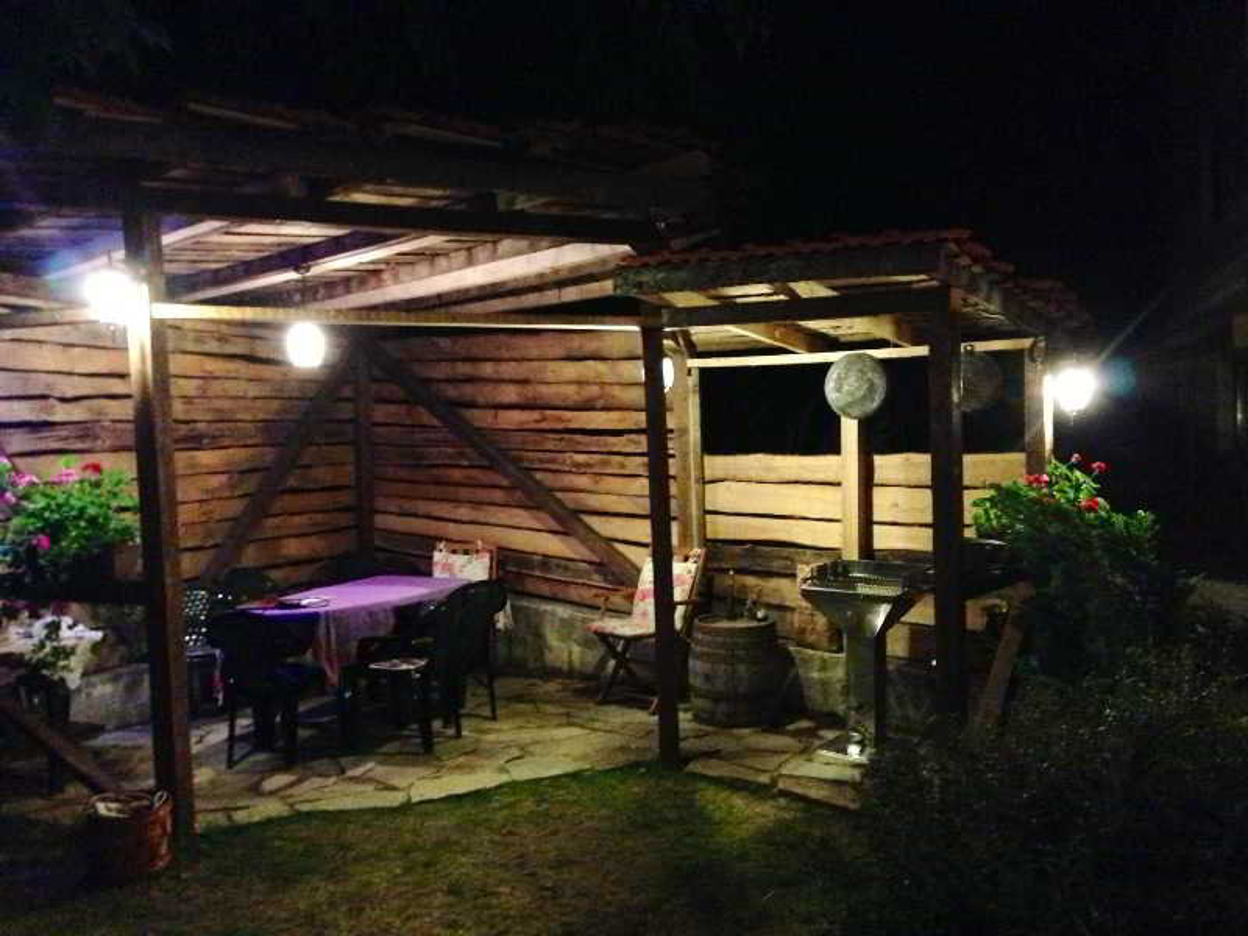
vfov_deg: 42.9
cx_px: 624
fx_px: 1190
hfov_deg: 55.4
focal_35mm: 33
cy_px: 468
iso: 800
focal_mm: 4.13
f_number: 2.4
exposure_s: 1/15
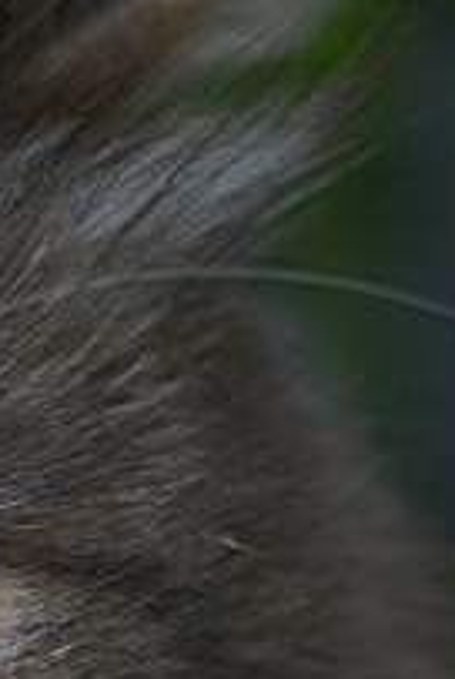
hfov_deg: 2.4
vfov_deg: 3.6
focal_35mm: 567
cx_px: -530
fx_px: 10721
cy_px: 763
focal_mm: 77
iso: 200
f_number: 2.8
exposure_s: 1/200
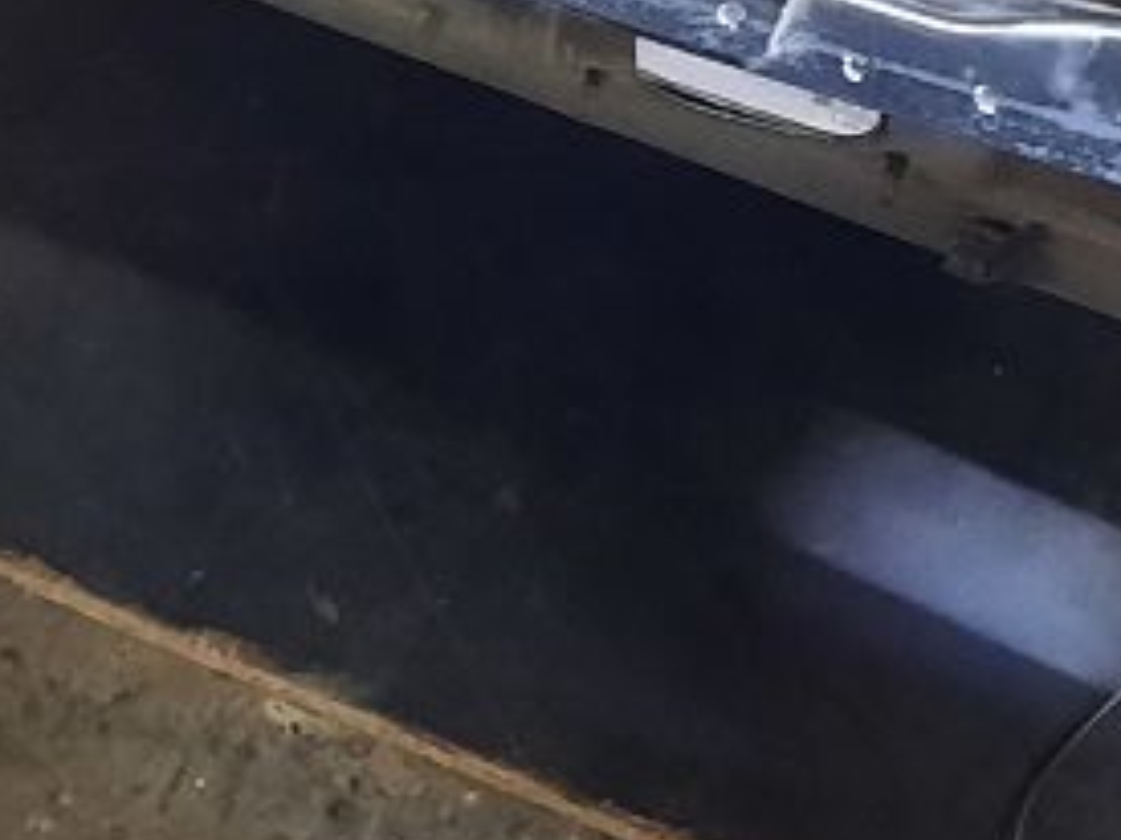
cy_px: -8
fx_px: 3528
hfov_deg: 16.6
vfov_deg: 13.4
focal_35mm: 109
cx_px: -510
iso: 640
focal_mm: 4.6
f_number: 2
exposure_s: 1/25
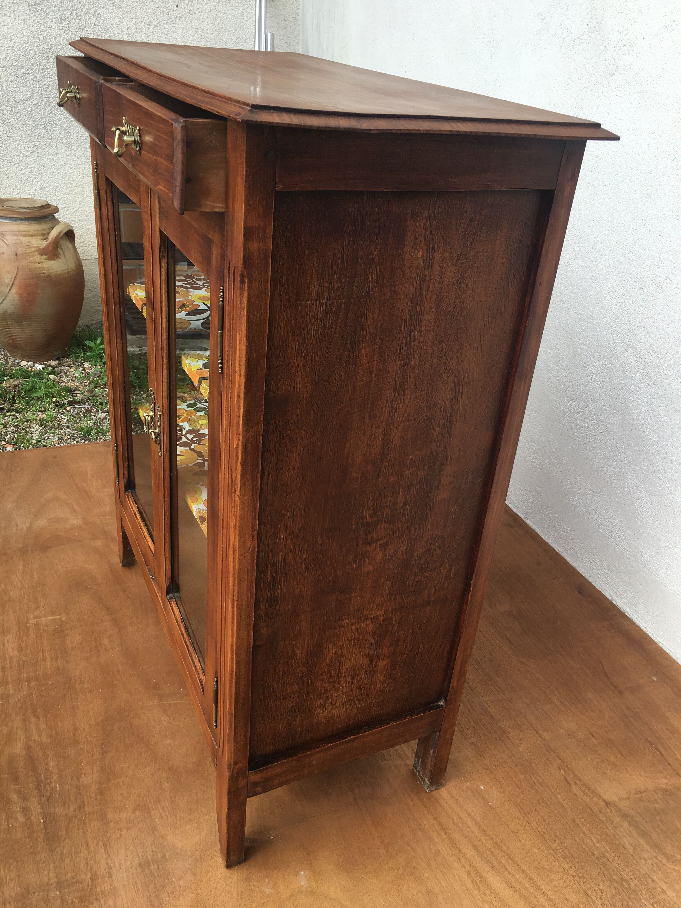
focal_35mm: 29
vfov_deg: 61.7
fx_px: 761
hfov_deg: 48.2
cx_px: 340
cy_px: 454
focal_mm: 4.15
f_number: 2.2
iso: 25
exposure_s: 1/351
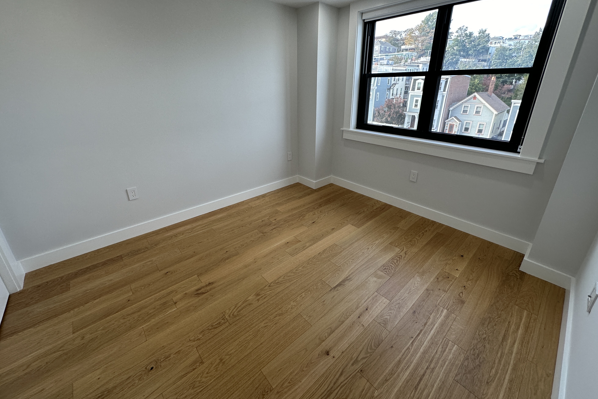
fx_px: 249
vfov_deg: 76.9
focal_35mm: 15
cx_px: 298
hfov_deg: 100.4
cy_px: 173
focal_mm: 2.22
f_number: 2.2
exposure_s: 1/120
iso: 100
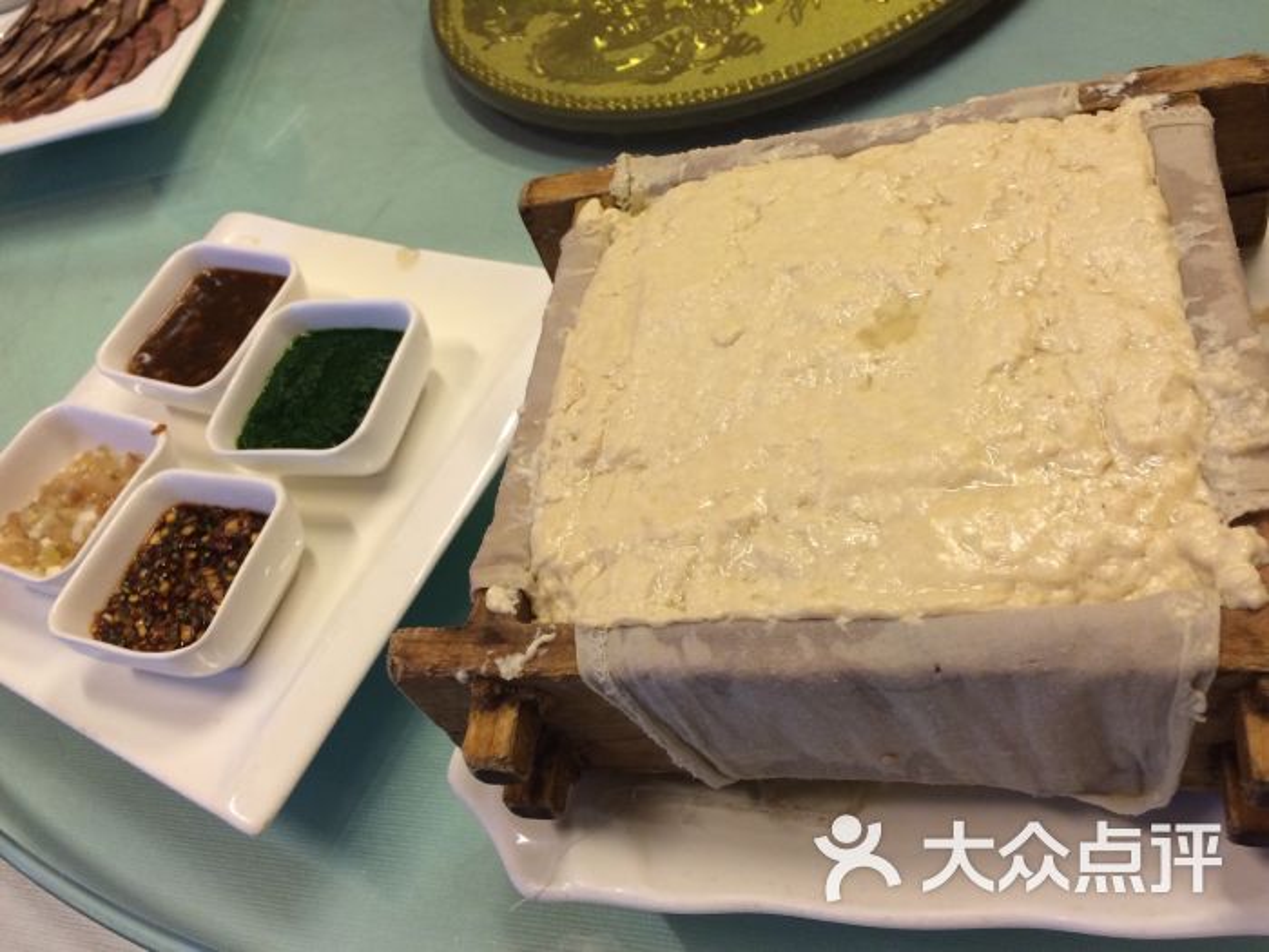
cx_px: 634
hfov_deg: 61.7
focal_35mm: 29
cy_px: 476
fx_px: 1063
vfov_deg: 48.2
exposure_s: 1/33
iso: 160
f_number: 2.2
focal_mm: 4.15
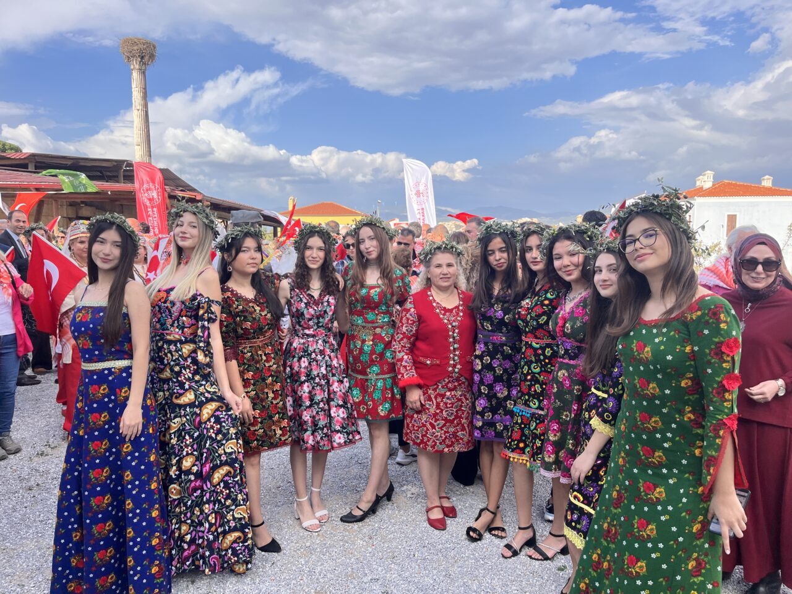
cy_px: 297
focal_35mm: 26
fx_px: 595
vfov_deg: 53.1
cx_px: 396
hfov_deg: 67.3
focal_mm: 5.1
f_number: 1.6
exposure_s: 1/1580
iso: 50
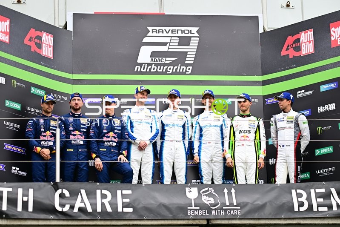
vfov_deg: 11.4
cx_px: 170
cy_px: 114
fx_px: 1133
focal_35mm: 120
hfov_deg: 17.1
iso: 280
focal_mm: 120
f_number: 2.8
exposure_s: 1/500
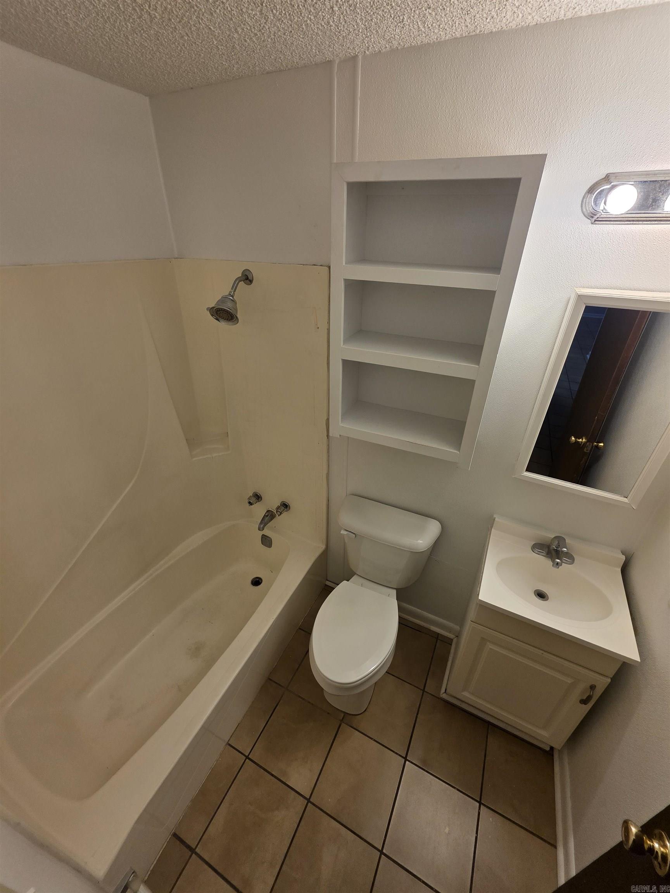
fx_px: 335
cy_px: 446
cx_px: 335
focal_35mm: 13
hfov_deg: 89.9
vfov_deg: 106.2
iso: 50
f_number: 1.9
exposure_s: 1/120
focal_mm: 2.2
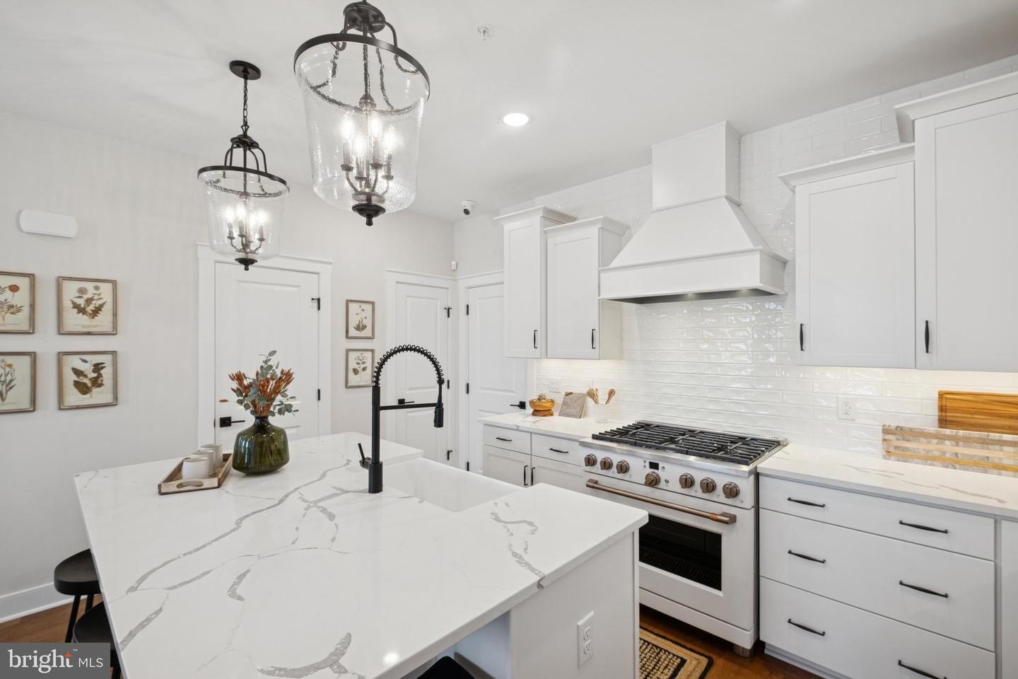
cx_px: 509
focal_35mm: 15
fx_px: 424
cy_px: 340
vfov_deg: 77.3
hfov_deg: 100.4
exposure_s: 1/60
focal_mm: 10
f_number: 7.1
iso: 400
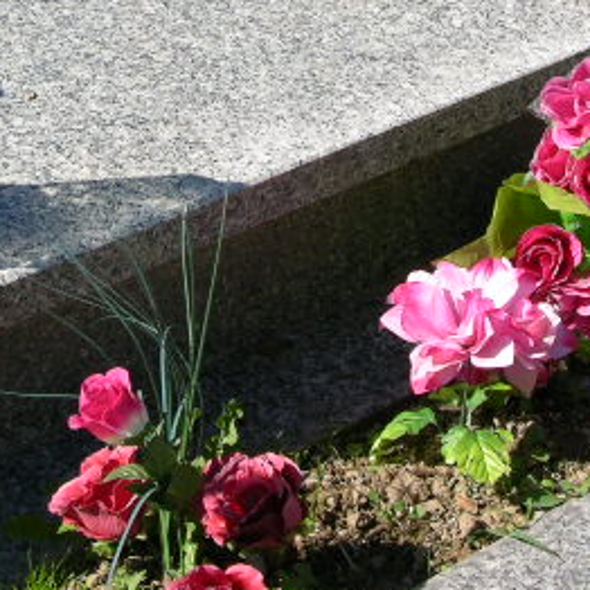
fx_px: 2333
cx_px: 153
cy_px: 47
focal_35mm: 121
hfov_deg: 14.4
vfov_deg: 14.3
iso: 50
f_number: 5.6
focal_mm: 8.9
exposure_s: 1/238
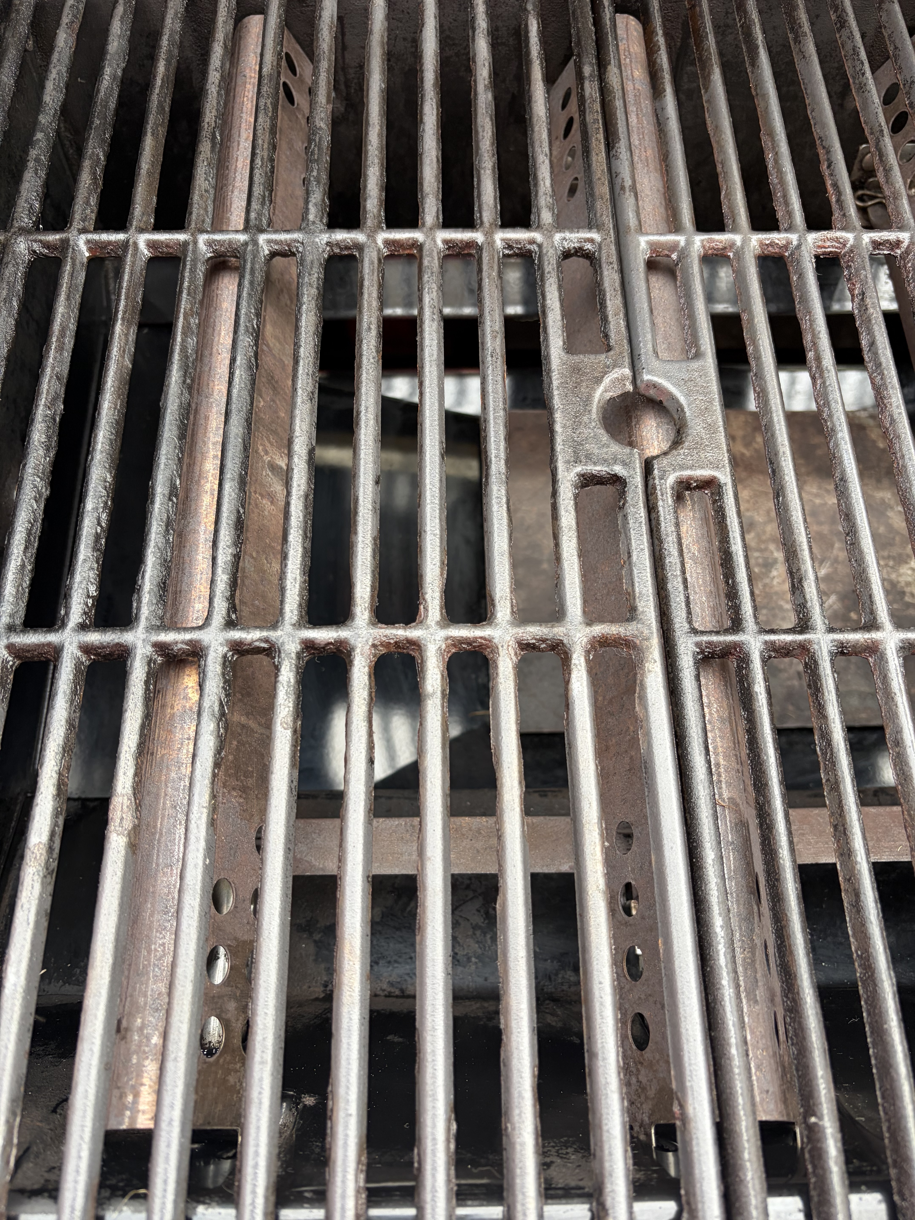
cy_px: 610
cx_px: 458
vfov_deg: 67.3
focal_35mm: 26
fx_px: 916
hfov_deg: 53.1
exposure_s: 1/121
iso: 125
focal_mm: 5.96
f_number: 1.6
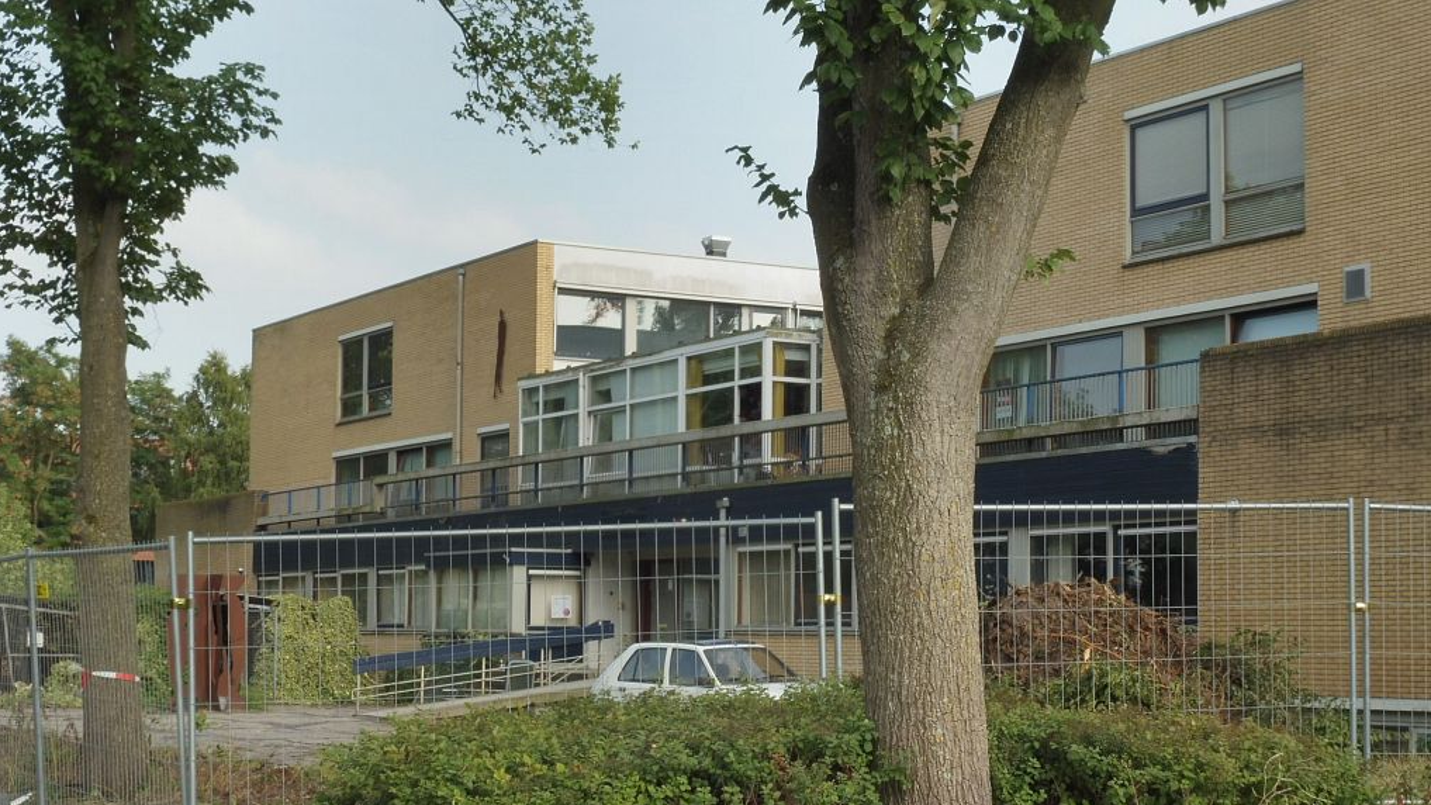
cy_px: 471
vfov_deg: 17.7
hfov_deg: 31.0
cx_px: 712
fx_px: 2580
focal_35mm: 68
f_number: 6.3
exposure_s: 1/160
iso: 100
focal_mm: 11
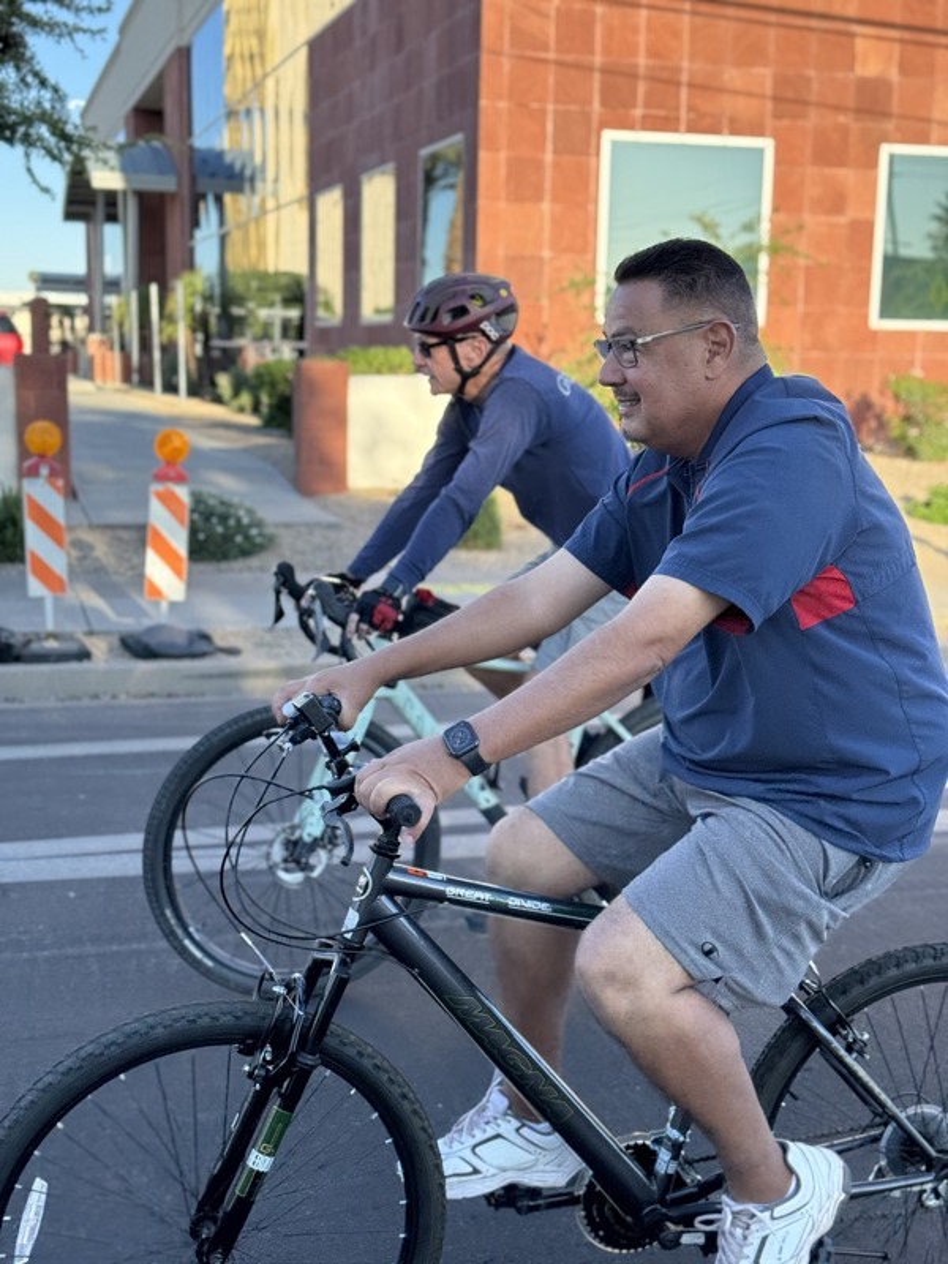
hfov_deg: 30.3
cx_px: 474
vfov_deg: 39.7
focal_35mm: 48
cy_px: 632
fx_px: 1753
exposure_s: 1/939
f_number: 1.78
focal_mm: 6.76
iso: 64
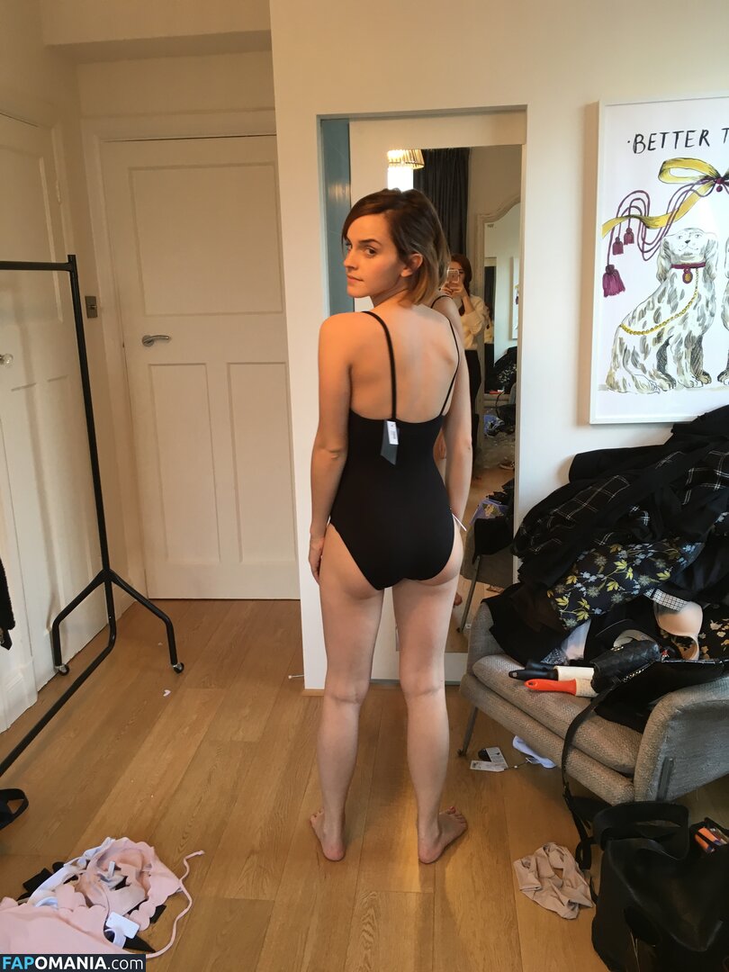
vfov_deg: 61.7
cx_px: 364
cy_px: 486
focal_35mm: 29
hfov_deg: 48.2
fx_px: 814
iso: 64
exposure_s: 1/33
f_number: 2.2
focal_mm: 4.15
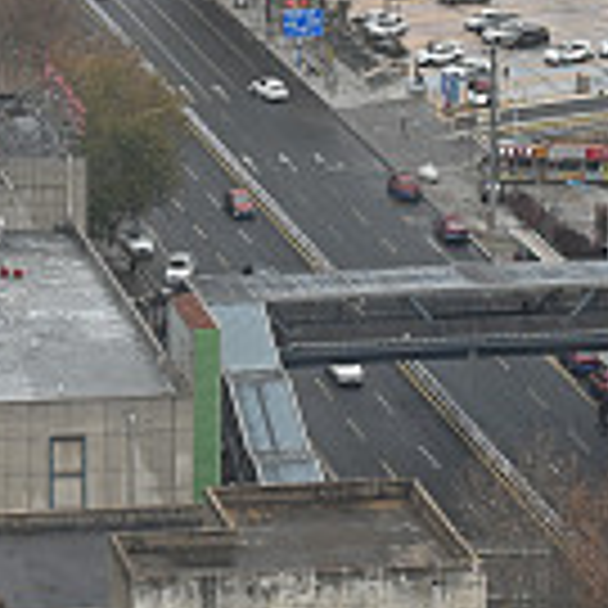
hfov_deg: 9.9
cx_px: -167
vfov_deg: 9.7
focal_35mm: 174
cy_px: -381
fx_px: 3448
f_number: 8
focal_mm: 34.5
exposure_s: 1/100
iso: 200
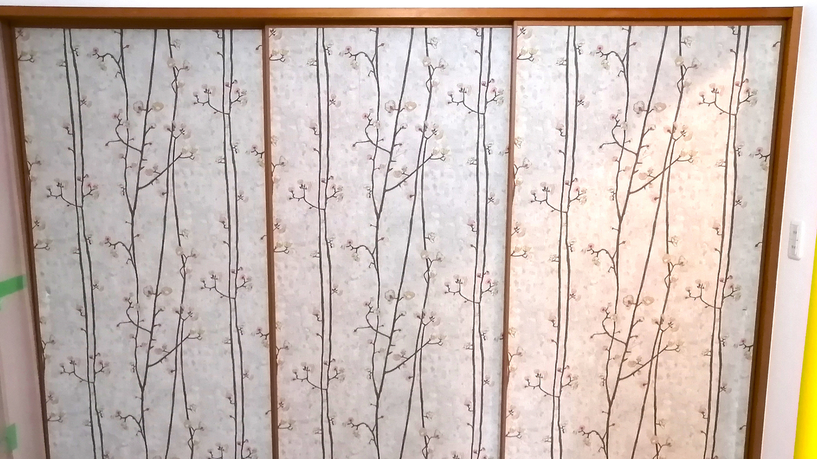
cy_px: 267
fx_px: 650
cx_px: 414
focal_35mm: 30
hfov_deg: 64.3
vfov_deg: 38.8
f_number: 1.8
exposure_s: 1/30
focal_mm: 3.62
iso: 320
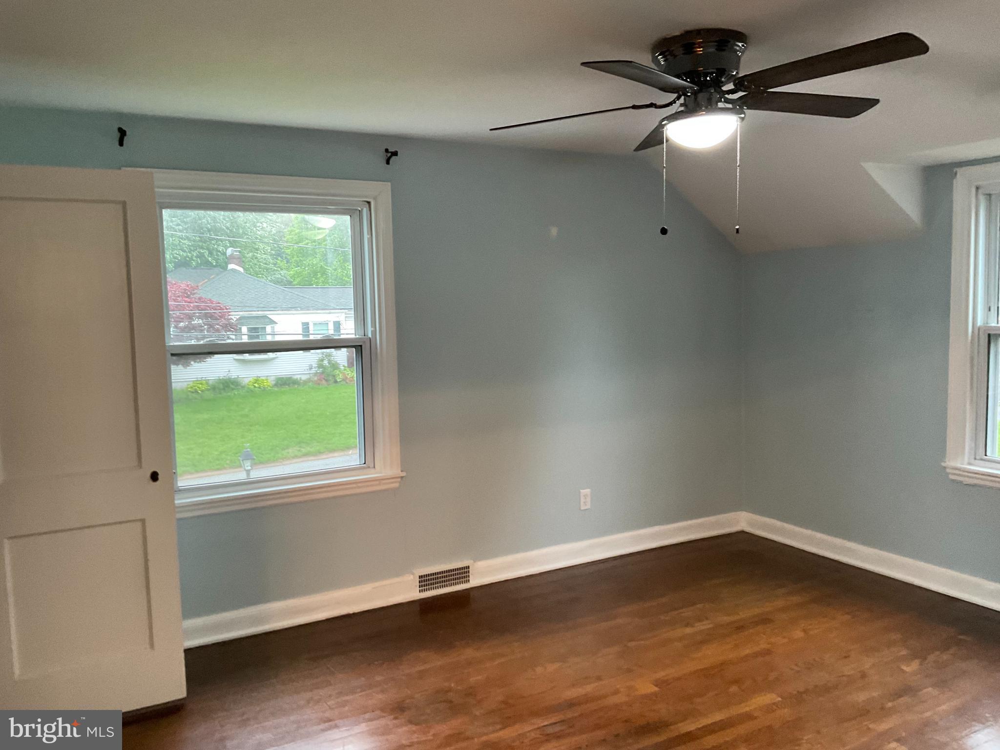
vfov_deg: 48.2
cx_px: 500
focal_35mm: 29
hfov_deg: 61.7
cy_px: 375
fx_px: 838
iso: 160
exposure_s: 1/60
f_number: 1.8
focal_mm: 3
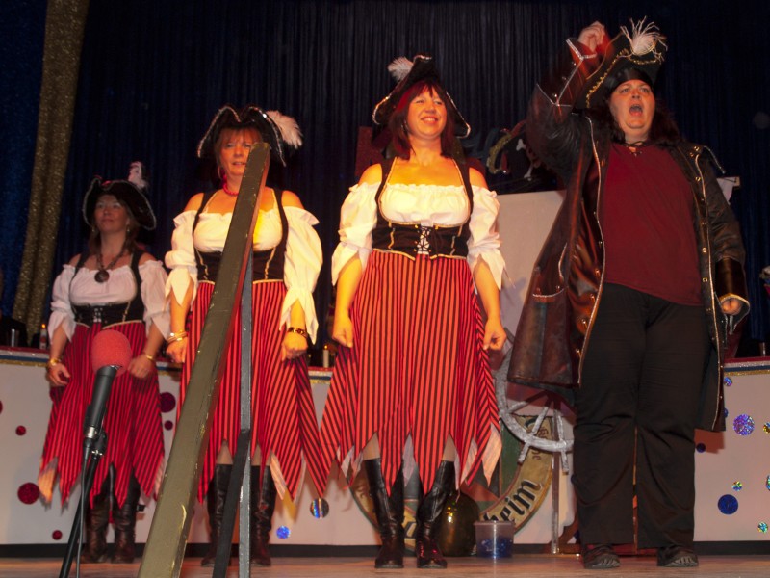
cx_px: 385
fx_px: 667
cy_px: 289
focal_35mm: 30
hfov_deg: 60.0
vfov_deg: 46.8
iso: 100
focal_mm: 15
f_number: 3.6
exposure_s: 1/30
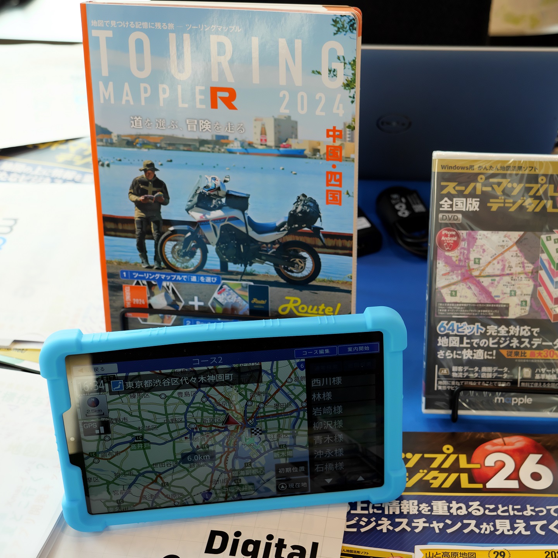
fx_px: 948
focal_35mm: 52
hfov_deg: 32.6
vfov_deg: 32.8
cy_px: 279
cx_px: 360
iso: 320
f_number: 3.3
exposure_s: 1/100
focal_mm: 22
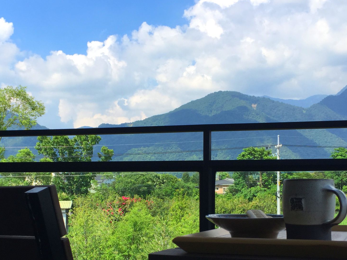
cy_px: 179
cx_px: 161
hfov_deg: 36.8
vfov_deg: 27.8
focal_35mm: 52
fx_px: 521
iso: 32
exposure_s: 1/1276
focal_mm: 4.15
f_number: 2.2
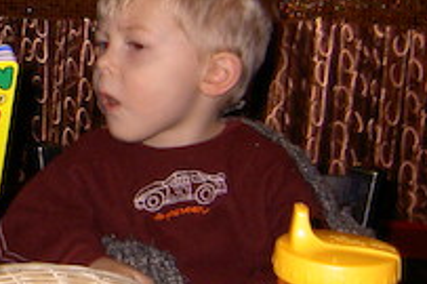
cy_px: 32
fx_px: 1102
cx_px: -37
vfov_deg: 14.5
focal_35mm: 93
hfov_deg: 20.9
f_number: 2.8
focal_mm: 5.6
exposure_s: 1/60
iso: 100
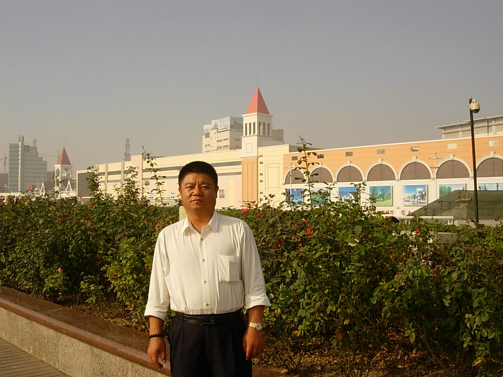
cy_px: 188
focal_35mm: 38
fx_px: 552
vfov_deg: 37.7
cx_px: 252
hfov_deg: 49.0
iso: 79
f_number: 4.8
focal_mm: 7.8
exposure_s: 1/861
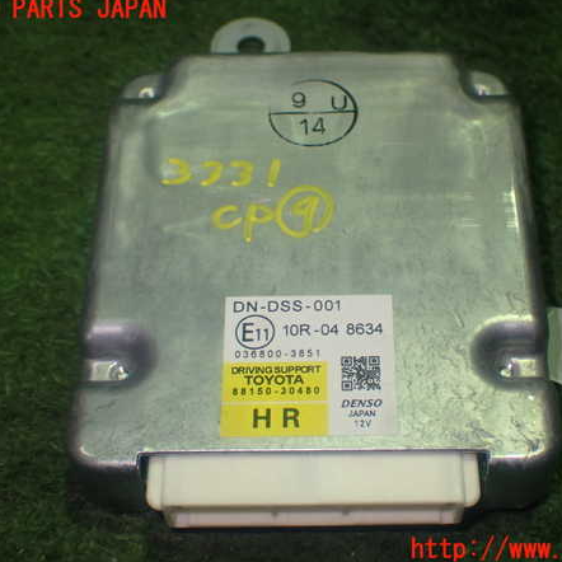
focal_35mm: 60
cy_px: 280
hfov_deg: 28.6
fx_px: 1102
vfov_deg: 28.6
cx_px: 317
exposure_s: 1/50
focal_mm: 9.01
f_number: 3.2
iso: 320
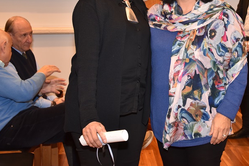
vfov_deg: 20.4
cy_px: 31
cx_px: 162
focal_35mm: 66
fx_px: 456
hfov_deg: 30.3
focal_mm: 40
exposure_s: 1/60
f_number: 8
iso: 1600
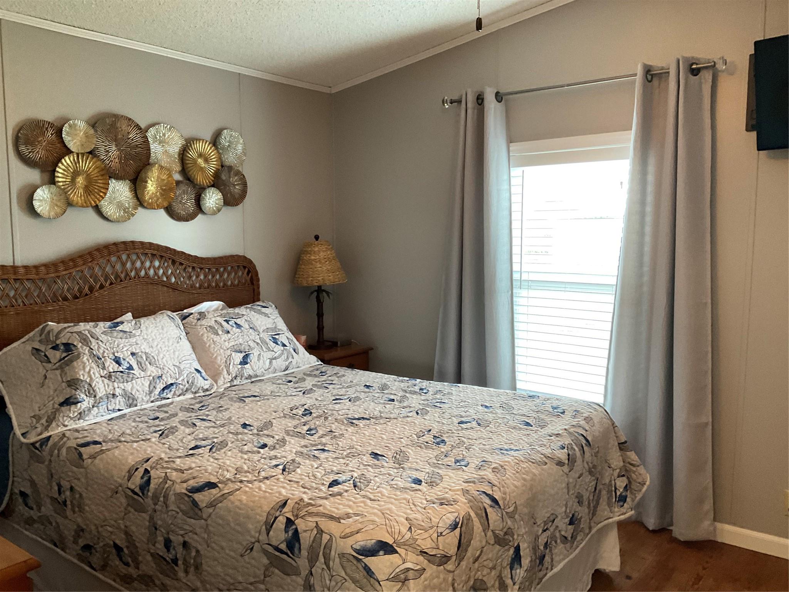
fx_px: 661
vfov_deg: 48.2
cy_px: 296
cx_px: 394
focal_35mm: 29
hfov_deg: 61.7
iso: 160
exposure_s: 1/60
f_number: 1.8
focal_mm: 3
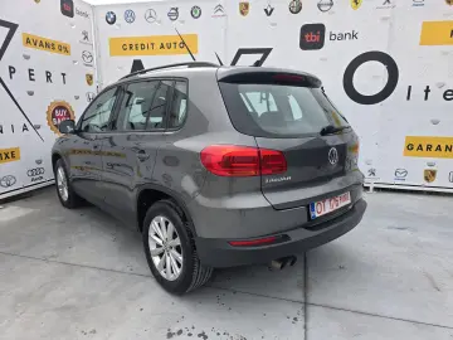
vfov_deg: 58.9
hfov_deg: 73.9
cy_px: 170
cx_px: 226
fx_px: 301
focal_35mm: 23
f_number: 1.7
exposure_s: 1/180
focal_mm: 6.3
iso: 50
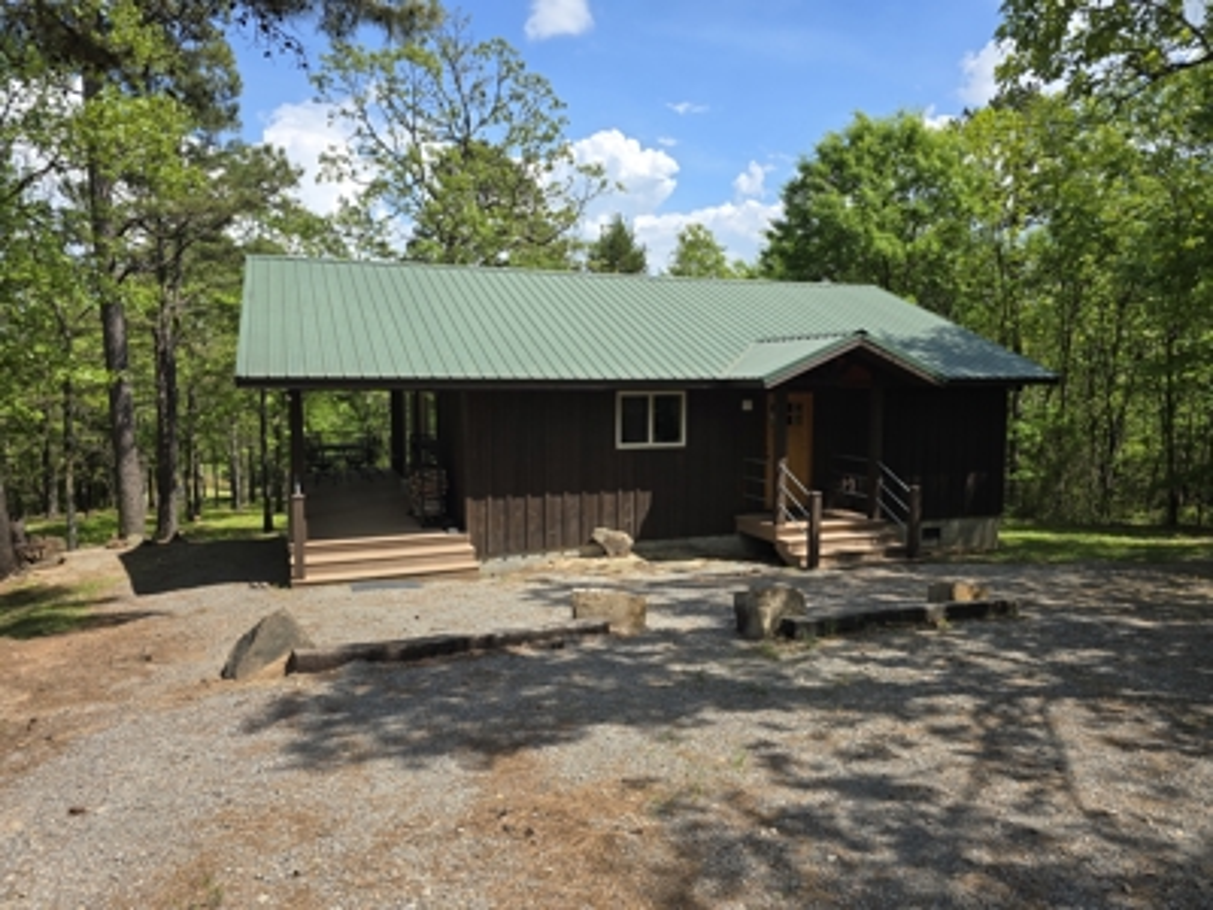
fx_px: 806
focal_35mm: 23
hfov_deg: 73.9
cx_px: 606
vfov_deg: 58.9
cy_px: 455
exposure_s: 1/614
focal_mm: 6.3
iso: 12
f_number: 1.7
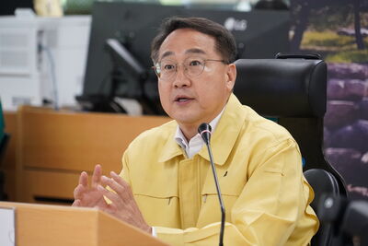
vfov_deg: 5.7
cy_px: 123
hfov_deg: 8.6
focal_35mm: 240
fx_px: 2454
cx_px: 184
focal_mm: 240
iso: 6400
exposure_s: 1/320
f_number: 7.1
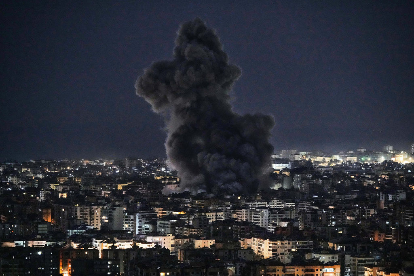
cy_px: 138
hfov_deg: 14.0
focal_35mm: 147
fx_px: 1691
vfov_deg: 9.3
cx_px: 207
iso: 12800
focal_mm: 147
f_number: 3.5
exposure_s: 1/20
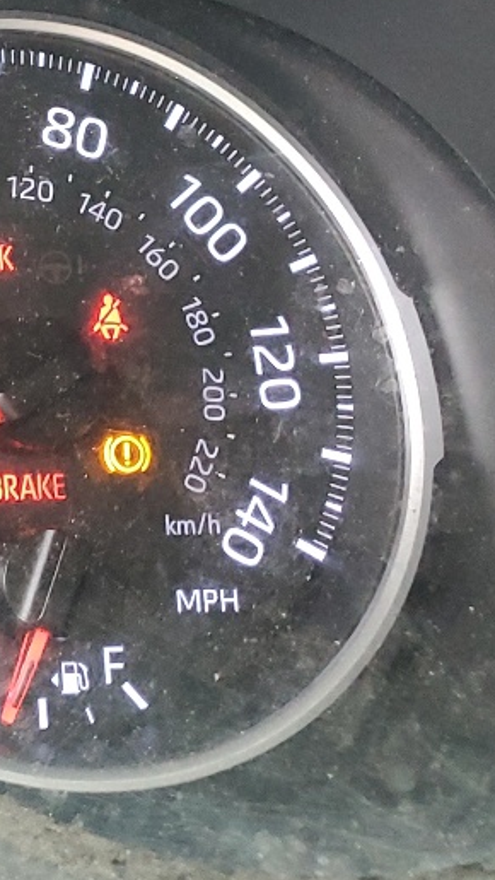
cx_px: -739
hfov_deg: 11.2
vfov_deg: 23.9
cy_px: 227
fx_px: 2052
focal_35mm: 88
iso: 189
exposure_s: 1/60.2
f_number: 1.5
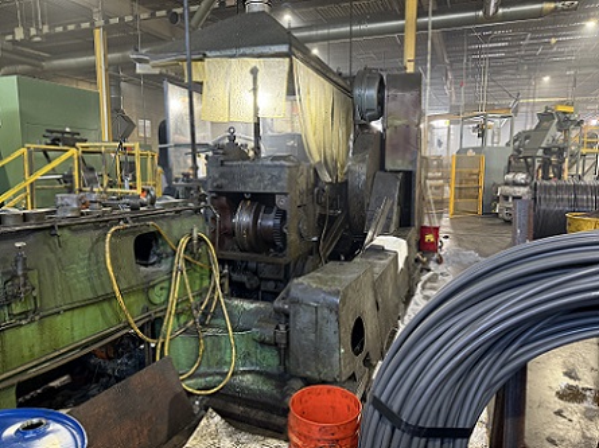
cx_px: 300
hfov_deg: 71.6
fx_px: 415
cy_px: 224
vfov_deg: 56.7
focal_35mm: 24
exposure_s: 1/60
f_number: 1.78
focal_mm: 6.76
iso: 500
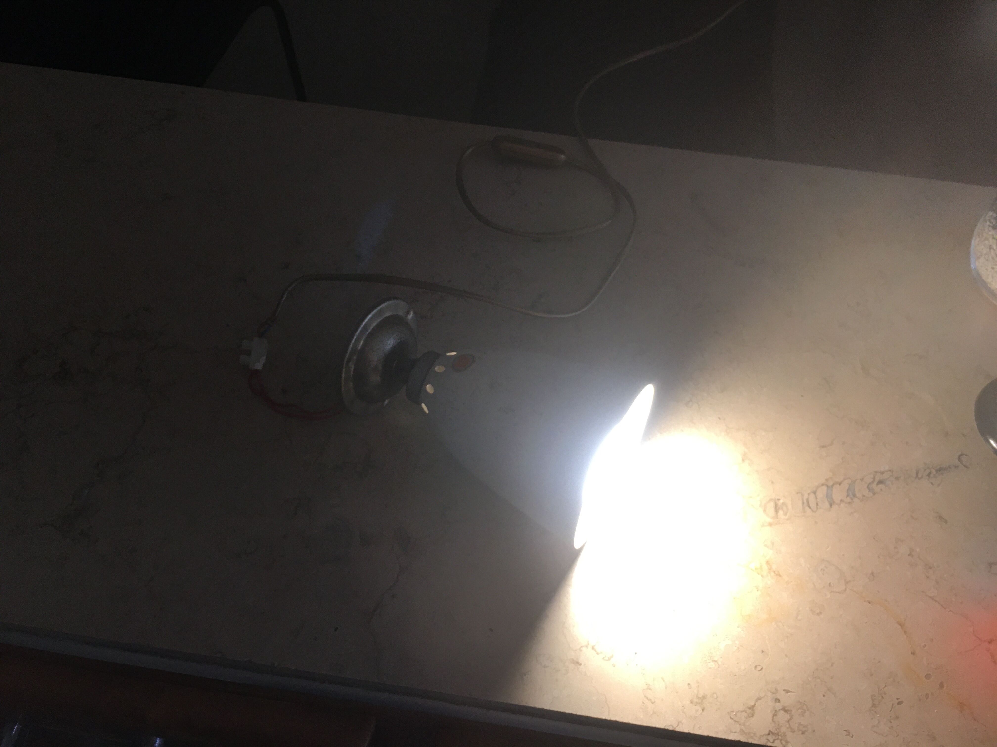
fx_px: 835
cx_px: 498
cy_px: 374
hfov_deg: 61.7
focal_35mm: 29
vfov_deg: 48.2
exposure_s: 1/33
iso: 32
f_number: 2.2
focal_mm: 4.15
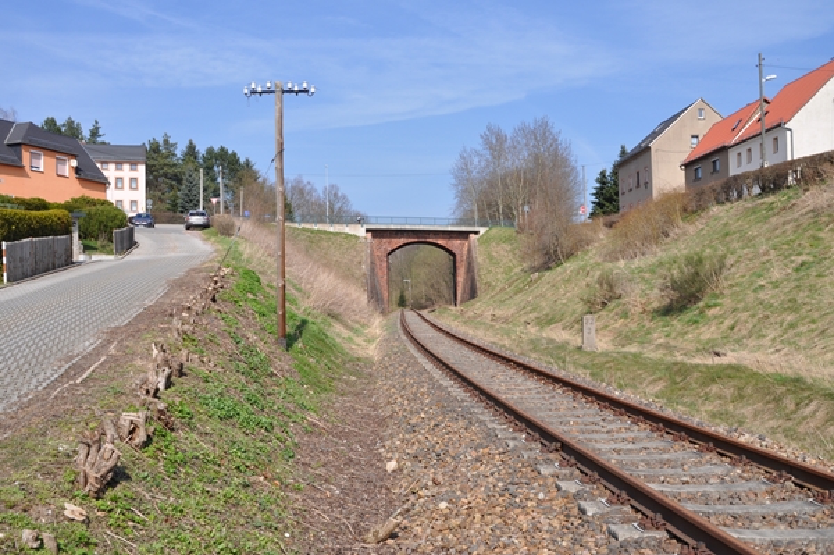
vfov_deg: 39.9
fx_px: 764
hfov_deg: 57.3
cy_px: 278
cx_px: 417
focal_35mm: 33
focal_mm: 22
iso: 200
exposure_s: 1/320
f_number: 9
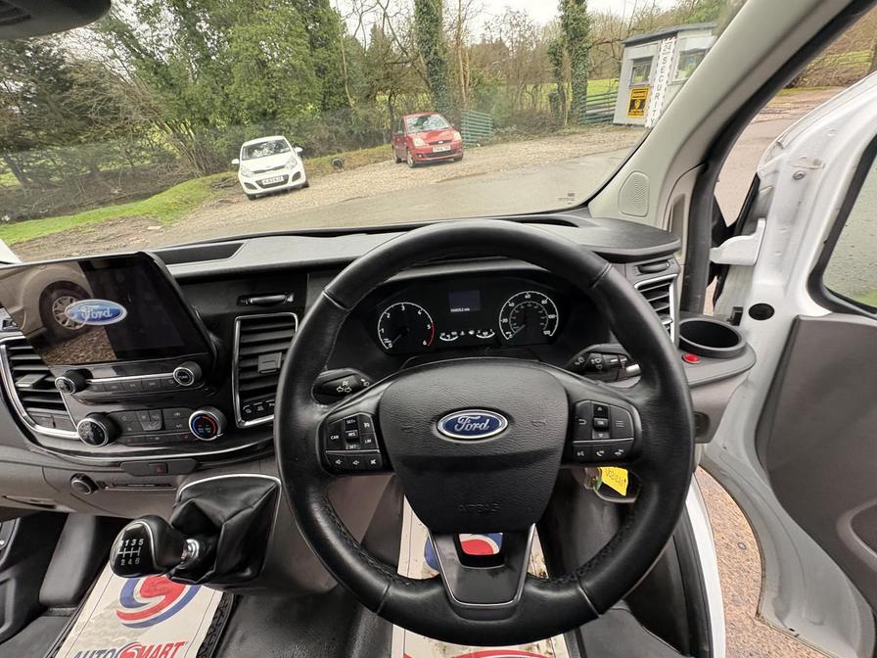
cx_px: 438
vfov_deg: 85.7
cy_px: 329
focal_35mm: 14
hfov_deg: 102.1
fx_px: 355
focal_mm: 2.22
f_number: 2.2
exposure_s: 1/60
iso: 250
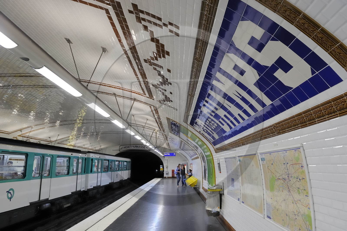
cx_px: 174
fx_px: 231
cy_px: 116
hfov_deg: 73.8
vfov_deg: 53.1
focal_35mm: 24
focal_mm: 24
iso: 800
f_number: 5.6
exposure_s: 1/30
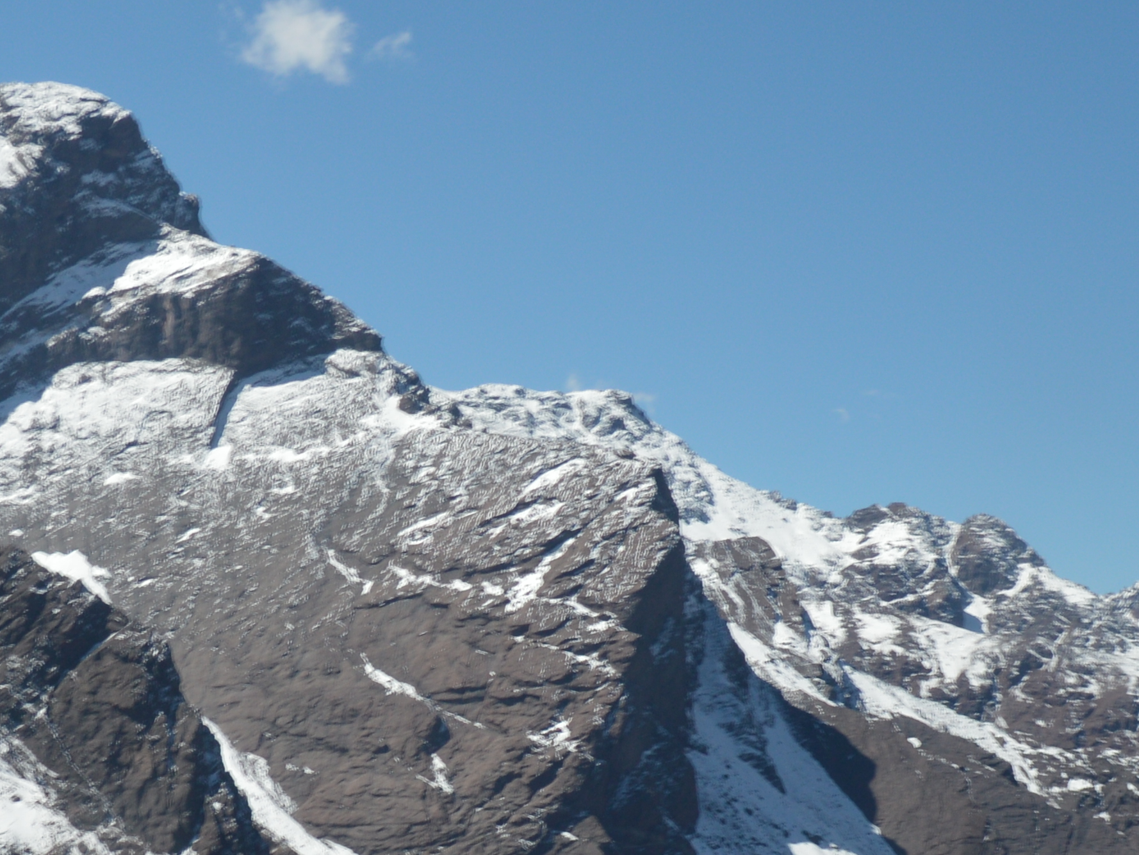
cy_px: 824
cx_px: 532
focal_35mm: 117
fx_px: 3850
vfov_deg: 12.5
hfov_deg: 16.8
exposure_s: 1/125
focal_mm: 24
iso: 110
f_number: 5.6
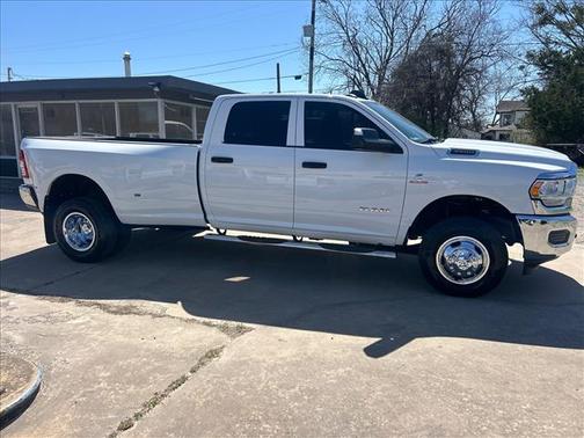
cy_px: 219
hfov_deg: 67.3
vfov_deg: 53.1
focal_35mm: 26
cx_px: 292
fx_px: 439
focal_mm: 5.7
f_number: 1.5
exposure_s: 1/4115
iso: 50
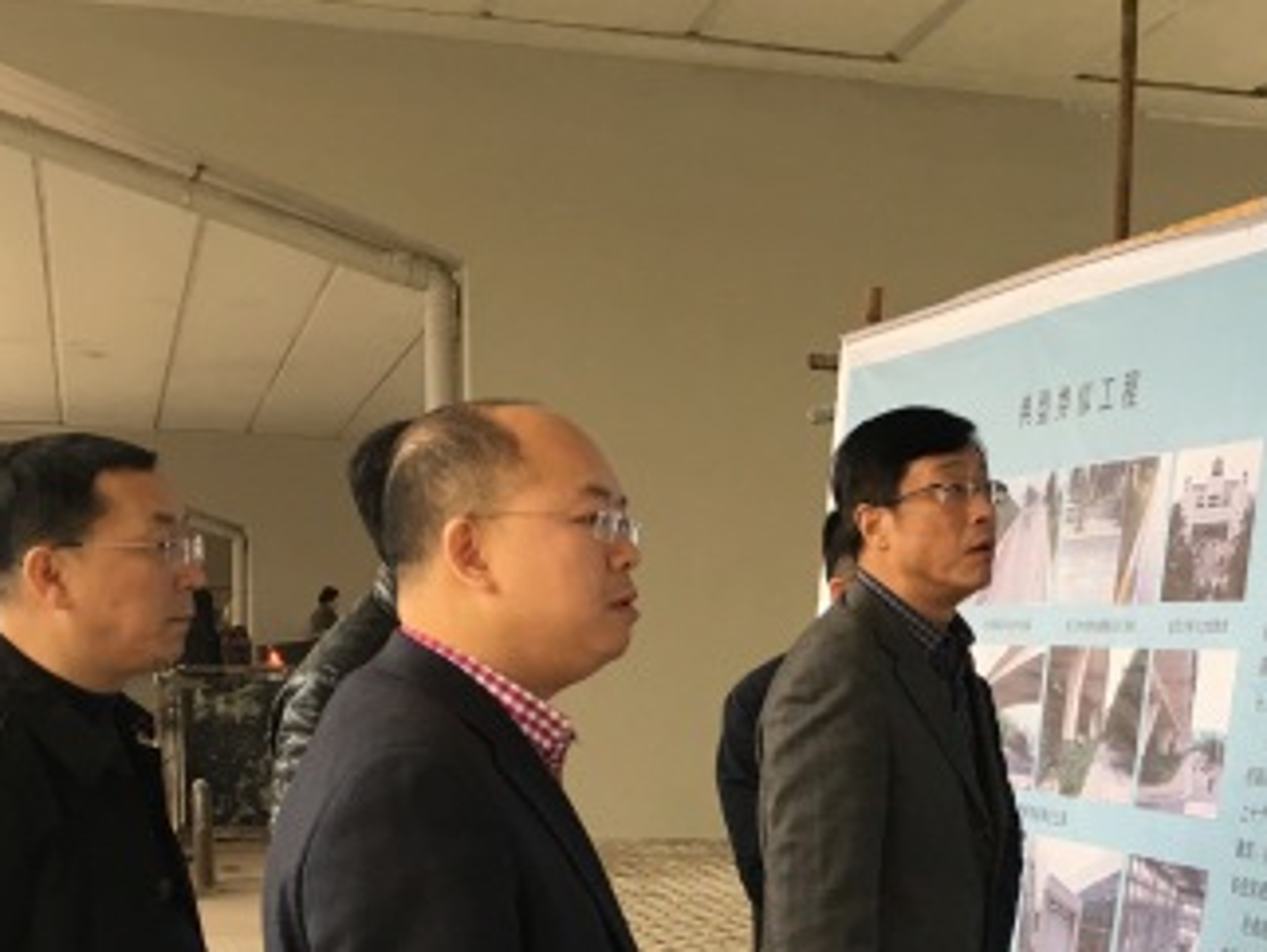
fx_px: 2637
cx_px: 1058
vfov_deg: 19.6
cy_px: 1042
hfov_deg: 26.4
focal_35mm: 72
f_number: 2.2
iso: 25
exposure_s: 1/33
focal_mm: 4.15
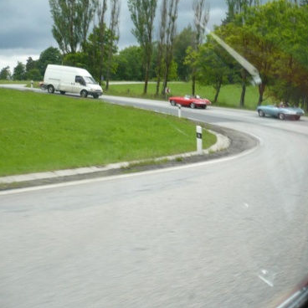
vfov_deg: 40.0
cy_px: 152
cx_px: 188
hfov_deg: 39.8
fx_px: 423
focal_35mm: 42
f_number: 2.8
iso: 100
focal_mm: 5.8
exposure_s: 1/100
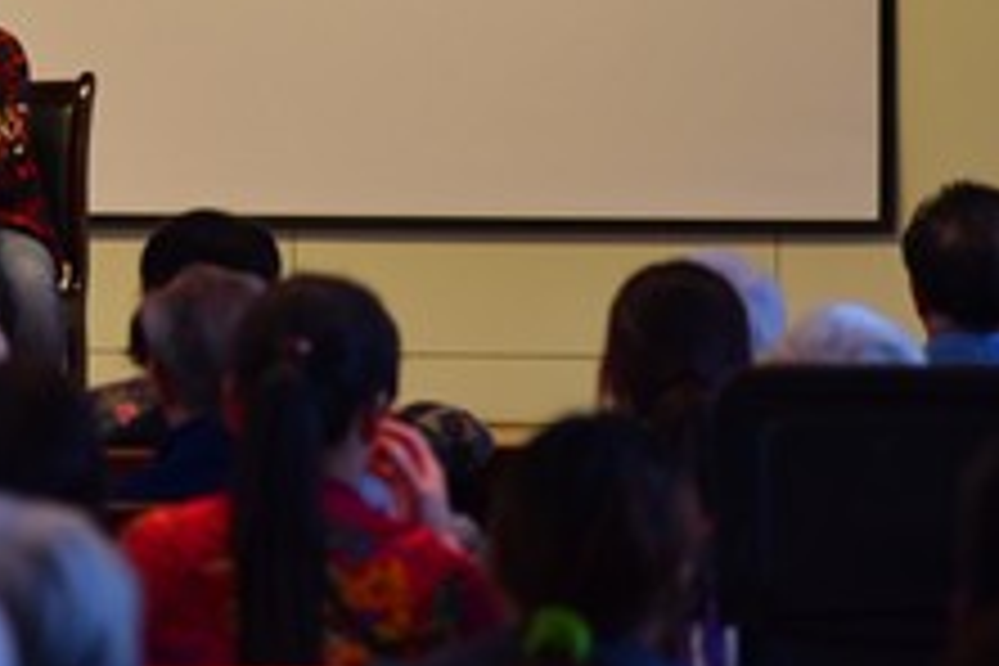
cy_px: -207
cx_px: 54
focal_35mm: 325
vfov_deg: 4.2
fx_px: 9018
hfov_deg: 6.3
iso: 640
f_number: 4
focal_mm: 120
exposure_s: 1/60
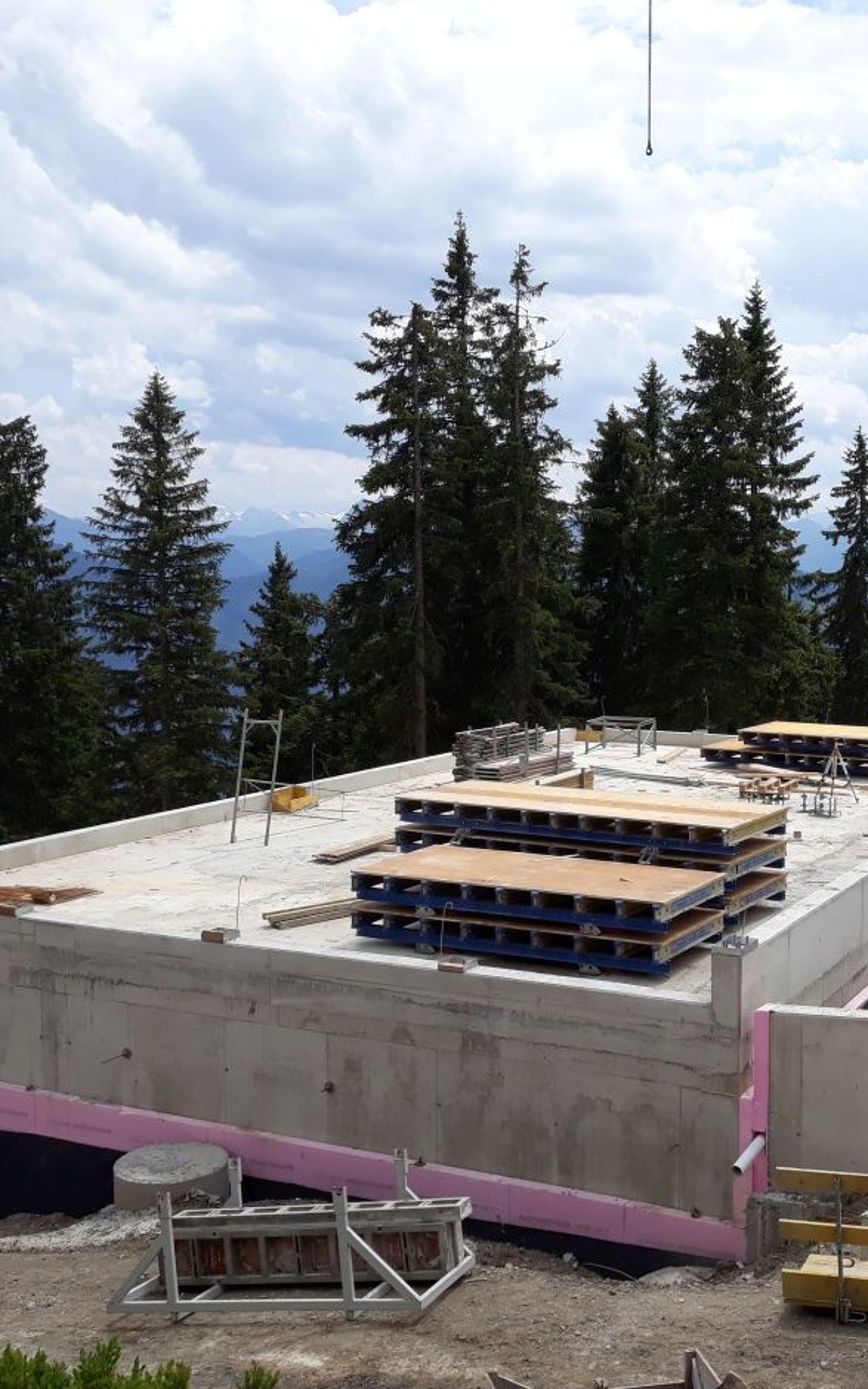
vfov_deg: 50.4
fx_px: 1476
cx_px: 639
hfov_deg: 32.2
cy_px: 688
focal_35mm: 39
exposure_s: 1/2016
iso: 40
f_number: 1.7
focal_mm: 3.71
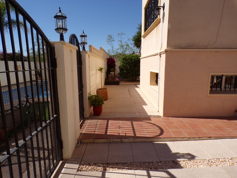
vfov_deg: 56.8
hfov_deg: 71.6
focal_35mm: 24
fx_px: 164
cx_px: 118
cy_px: 89
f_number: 5.8
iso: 80
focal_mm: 4.3
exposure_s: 1/550
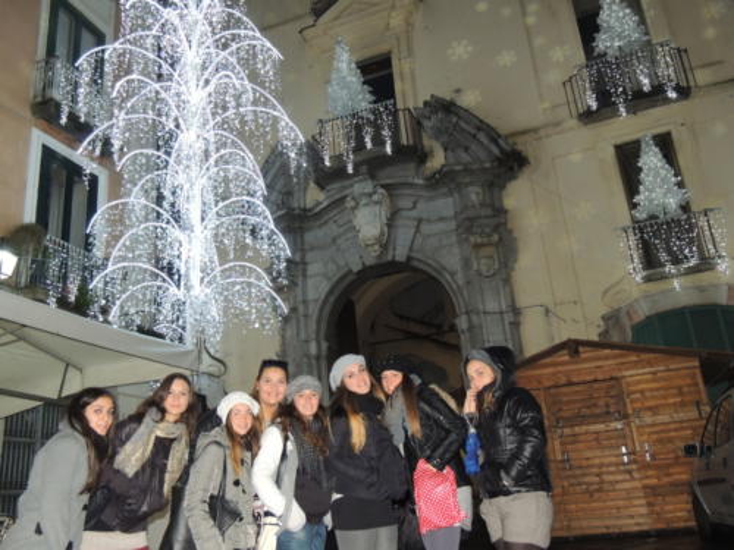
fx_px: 636
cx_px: 367
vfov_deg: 46.8
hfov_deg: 60.0
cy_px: 275
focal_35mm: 30
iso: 450
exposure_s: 1/30
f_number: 3.1
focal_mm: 5.3
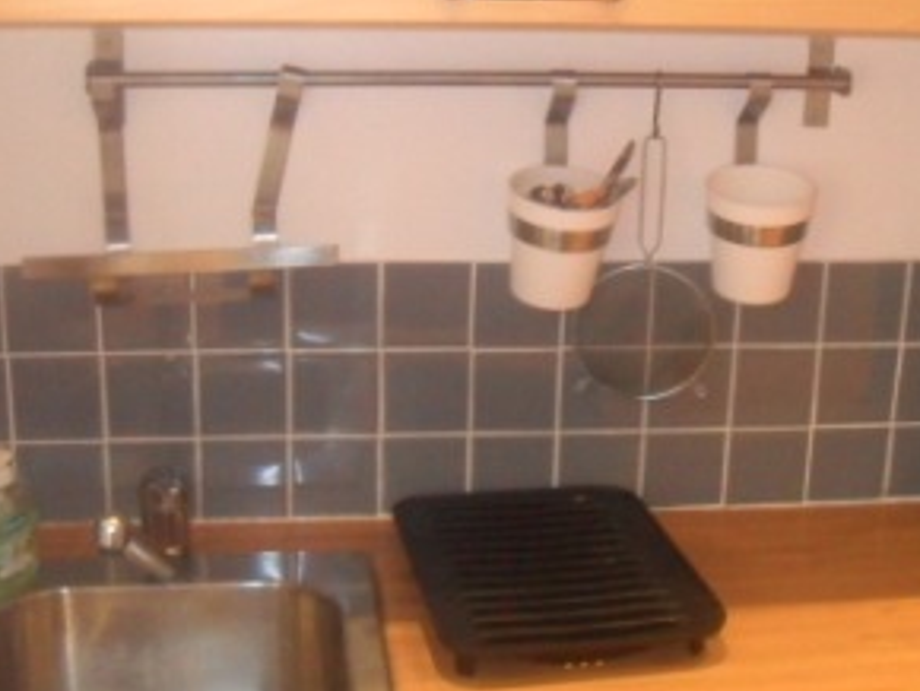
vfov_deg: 27.0
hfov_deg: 35.4
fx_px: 1436
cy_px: 288
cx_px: 542
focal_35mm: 54
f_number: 2.8
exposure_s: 1/45
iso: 400
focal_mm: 6.2
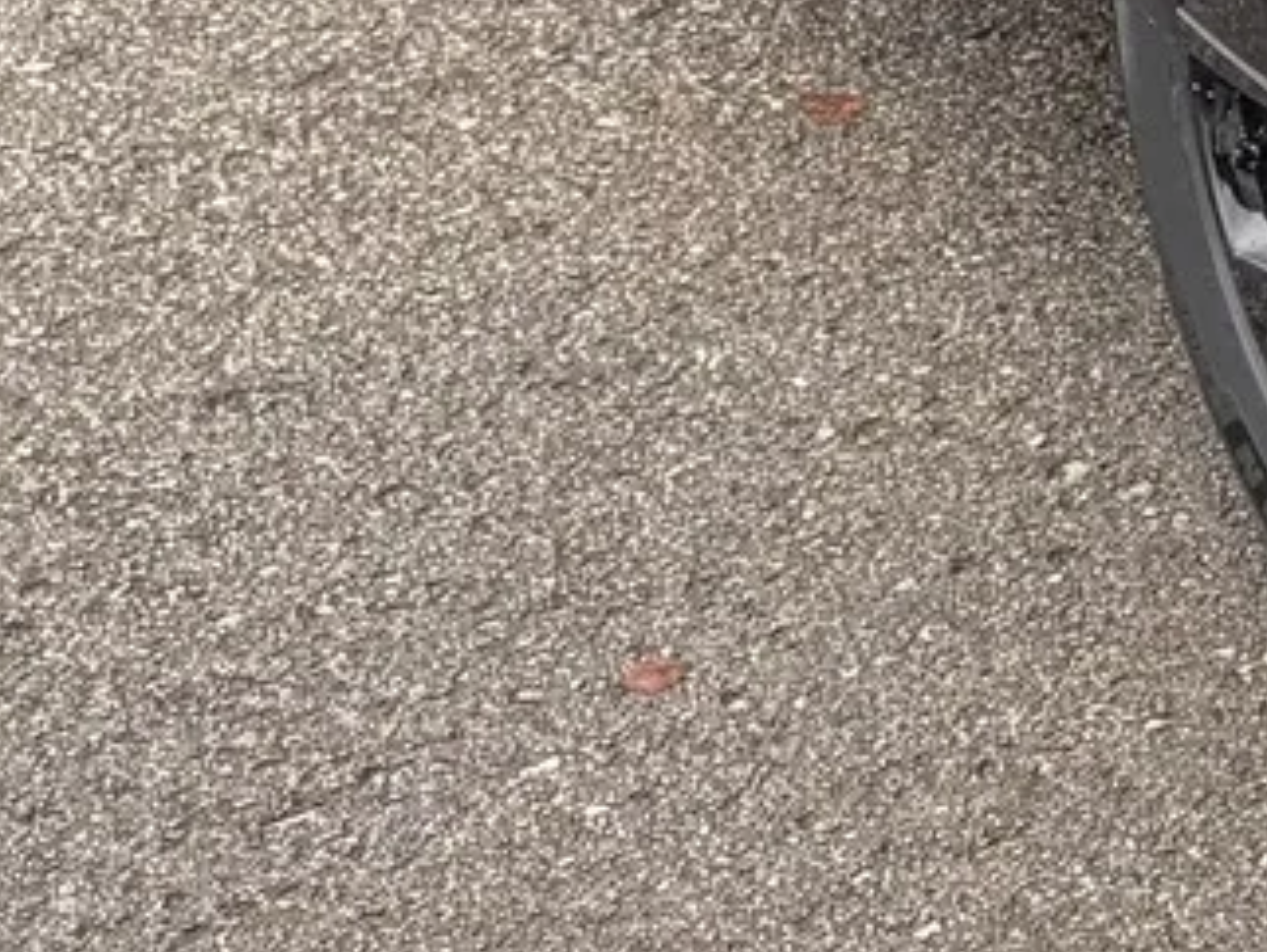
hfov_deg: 14.0
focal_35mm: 129
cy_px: -803
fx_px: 4725
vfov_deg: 10.7
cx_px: 2101
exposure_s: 1/95
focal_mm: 5.96
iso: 125
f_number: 1.6
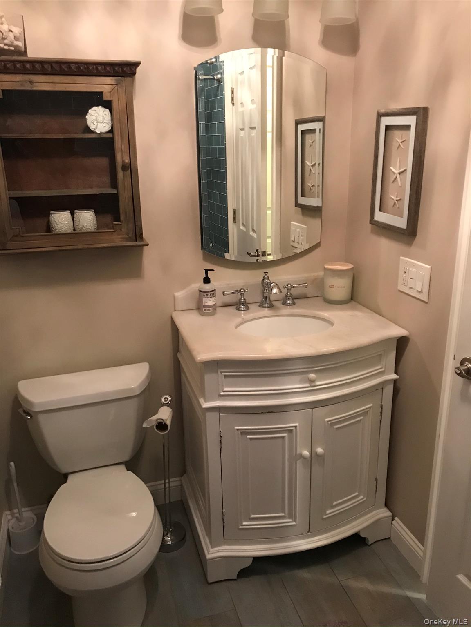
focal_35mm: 28
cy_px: 314
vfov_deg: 63.4
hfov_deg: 49.7
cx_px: 236
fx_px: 508
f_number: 1.8
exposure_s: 1/12
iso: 100
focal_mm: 3.99
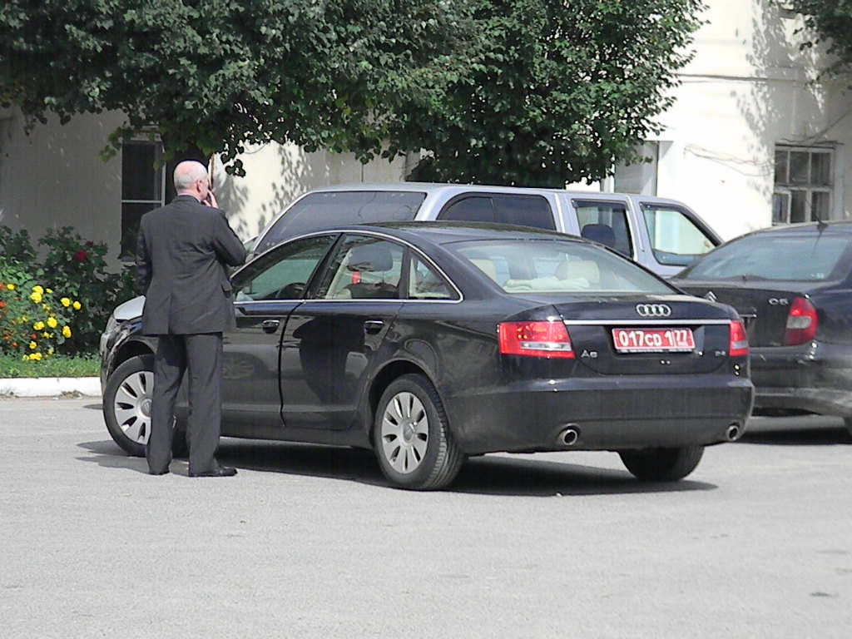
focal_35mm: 147
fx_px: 3618
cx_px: 426
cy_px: 320
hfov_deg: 13.4
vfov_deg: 10.1
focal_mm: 26.8
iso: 640
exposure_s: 1/580
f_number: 10
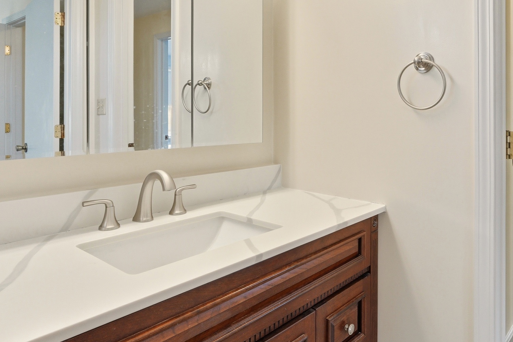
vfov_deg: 48.7
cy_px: 116
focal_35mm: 26
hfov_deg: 67.4
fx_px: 370
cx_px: 345
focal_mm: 10
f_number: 9
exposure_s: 1/250
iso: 400
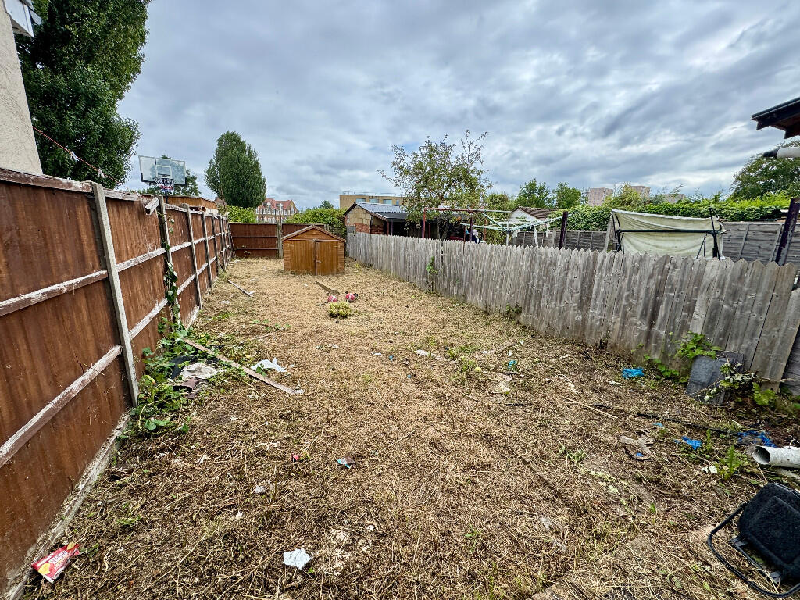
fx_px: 324
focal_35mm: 14
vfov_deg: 85.7
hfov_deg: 102.1
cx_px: 400
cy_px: 300
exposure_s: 1/544
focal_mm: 2.22
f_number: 2.2
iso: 50
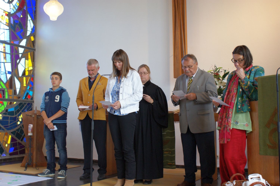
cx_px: 140
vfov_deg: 31.9
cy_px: 93
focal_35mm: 42
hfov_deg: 46.4
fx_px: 326
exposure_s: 1/25
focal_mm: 28
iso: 400
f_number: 5
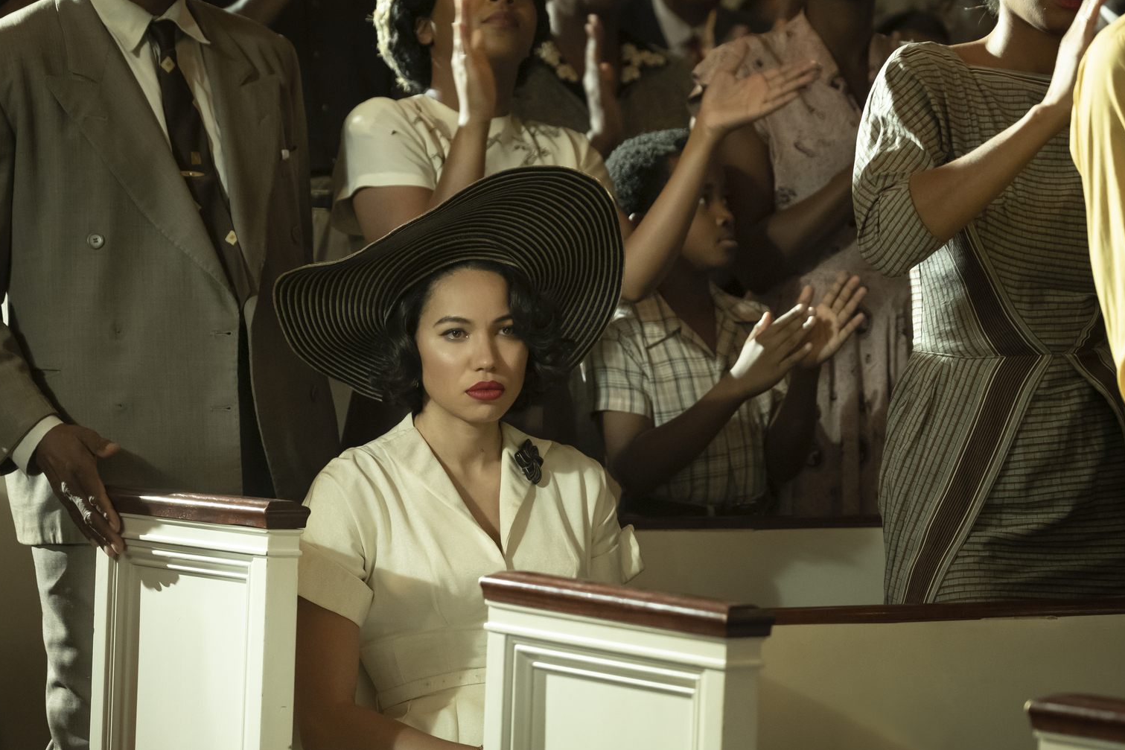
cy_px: 366
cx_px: 579
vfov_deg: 12.7
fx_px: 3374
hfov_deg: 18.9
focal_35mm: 108
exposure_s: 1/250
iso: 4000
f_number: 3.2
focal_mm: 68.7
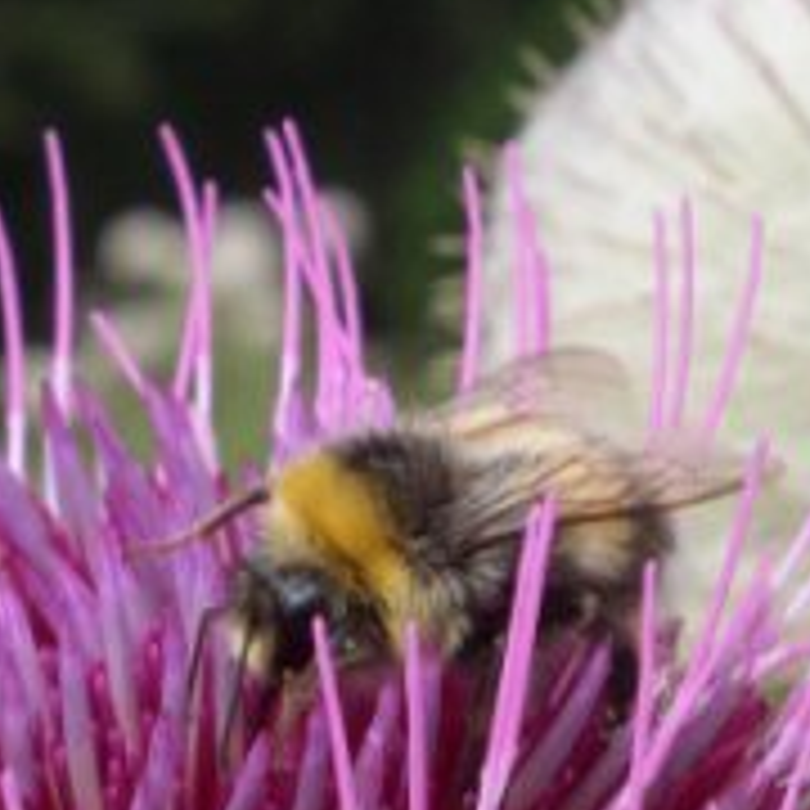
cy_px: 536
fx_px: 5930
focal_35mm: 224
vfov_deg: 7.8
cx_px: 284
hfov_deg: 7.8
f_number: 6.6
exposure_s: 1/100
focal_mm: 13.5
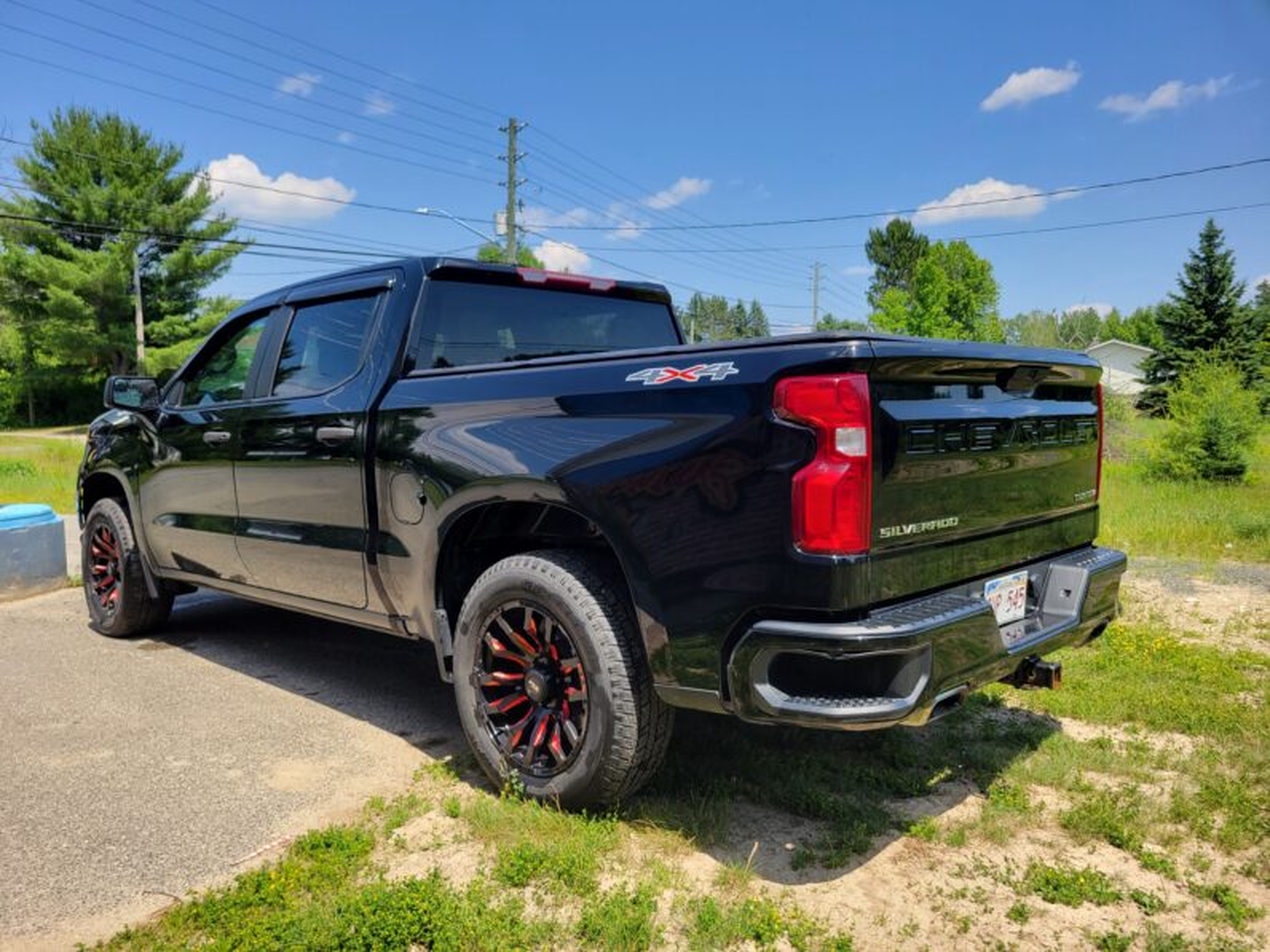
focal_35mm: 26
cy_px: 476
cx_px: 635
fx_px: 954
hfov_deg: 67.3
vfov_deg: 53.1
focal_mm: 5.4
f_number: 1.8
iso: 40
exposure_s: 1/1238
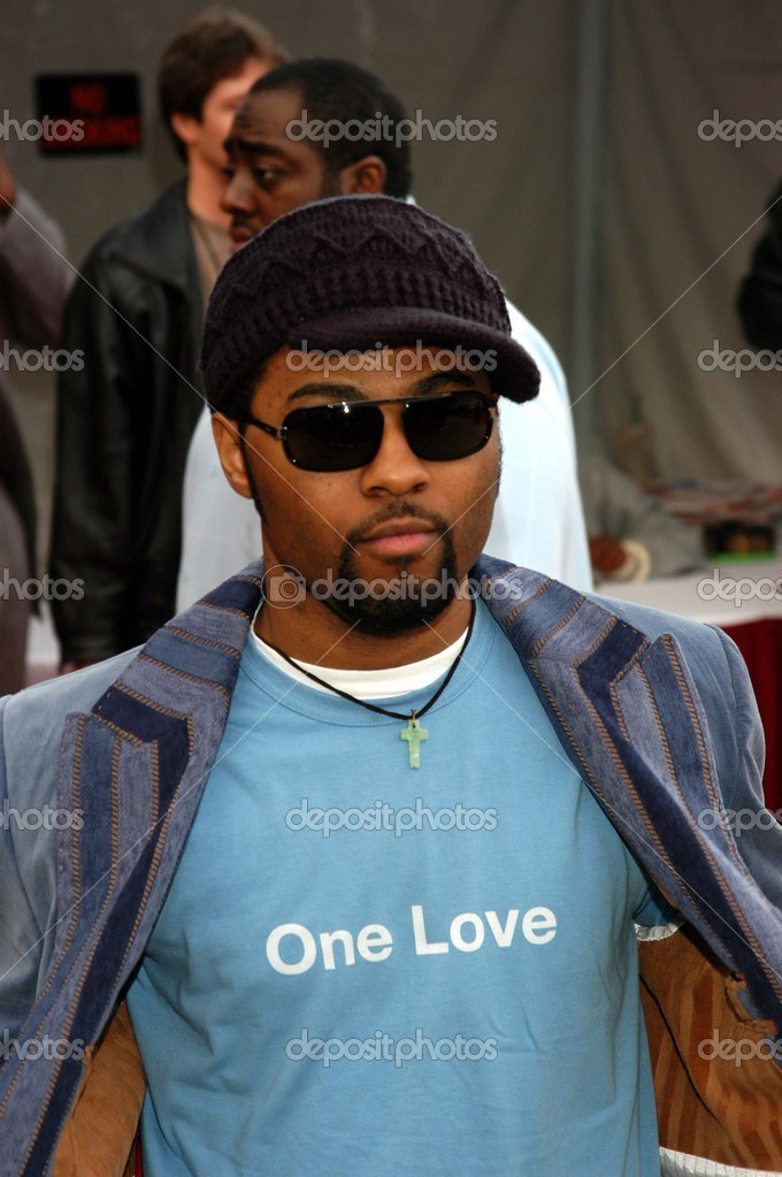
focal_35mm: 128
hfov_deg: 10.7
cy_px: 588
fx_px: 4163
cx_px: 391
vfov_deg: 16.1
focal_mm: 85
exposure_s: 1/200
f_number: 5.6
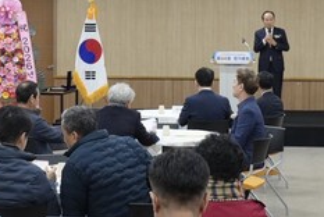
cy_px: 120
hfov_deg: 18.8
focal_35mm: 108
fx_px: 973
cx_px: 242
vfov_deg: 12.7
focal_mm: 28
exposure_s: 1/160
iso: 1000
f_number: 4
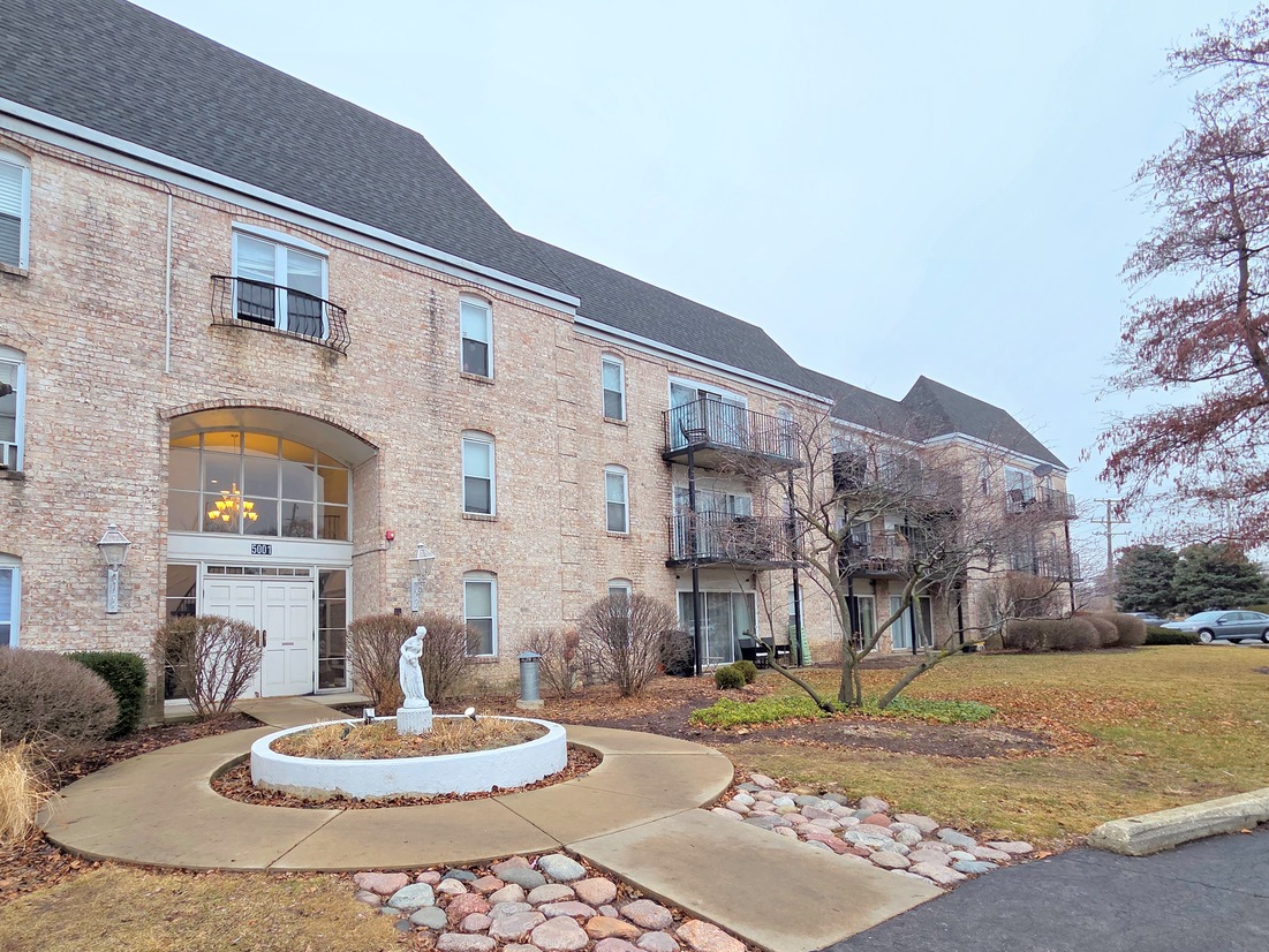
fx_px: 623
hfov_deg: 90.3
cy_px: 582
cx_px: 534
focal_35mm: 17
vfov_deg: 73.7
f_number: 2.2
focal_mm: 2.2
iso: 50
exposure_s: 1/261
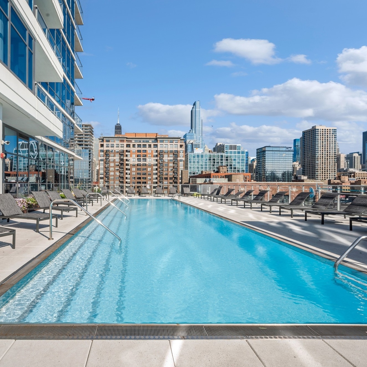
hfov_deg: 79.1
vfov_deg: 80.7
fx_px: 216
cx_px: 135
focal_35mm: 18
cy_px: 184
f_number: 13
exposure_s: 1/125
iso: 100
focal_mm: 14
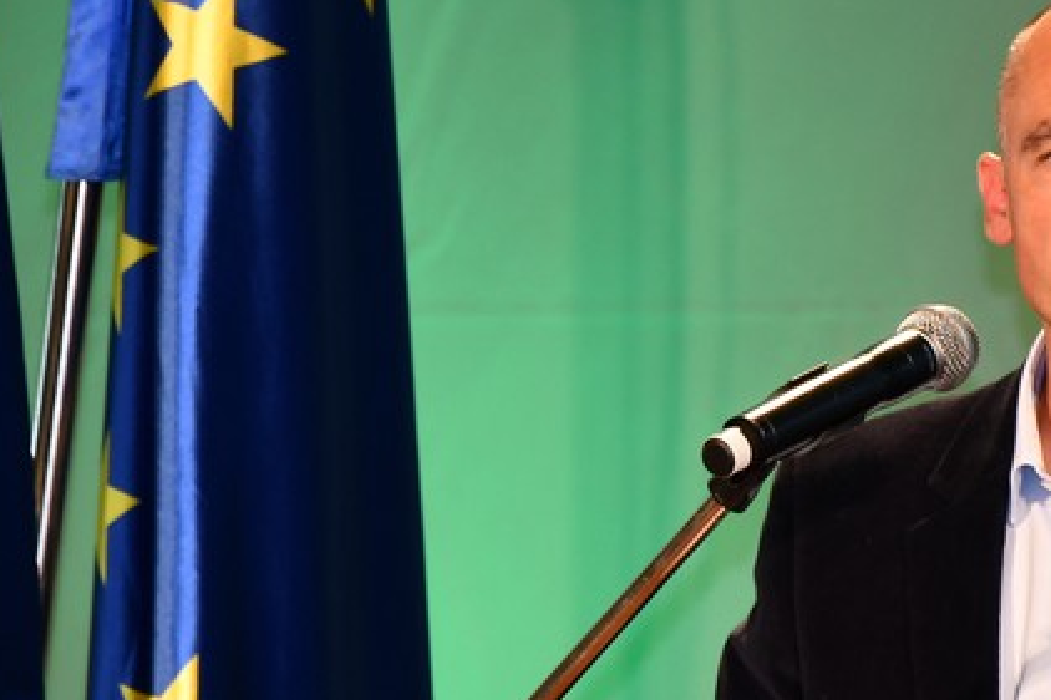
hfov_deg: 4.0
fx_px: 14883
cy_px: 524
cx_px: 695
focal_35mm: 510
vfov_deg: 2.7
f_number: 5.6
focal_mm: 140
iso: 720
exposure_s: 1/60
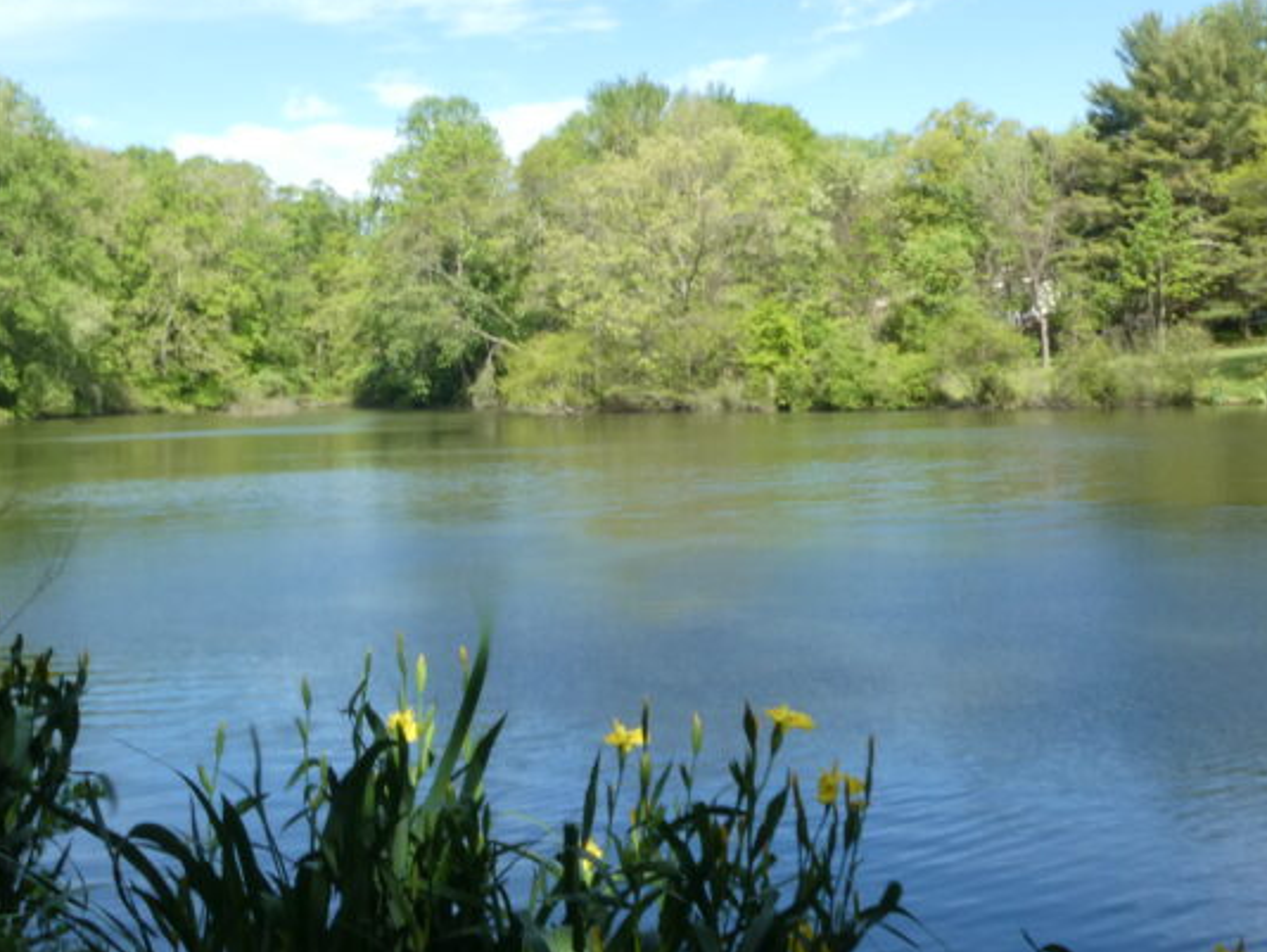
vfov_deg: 31.4
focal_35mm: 46
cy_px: 349
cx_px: 470
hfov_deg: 40.9
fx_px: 1684
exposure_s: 1/80
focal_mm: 4.3
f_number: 8
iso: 80
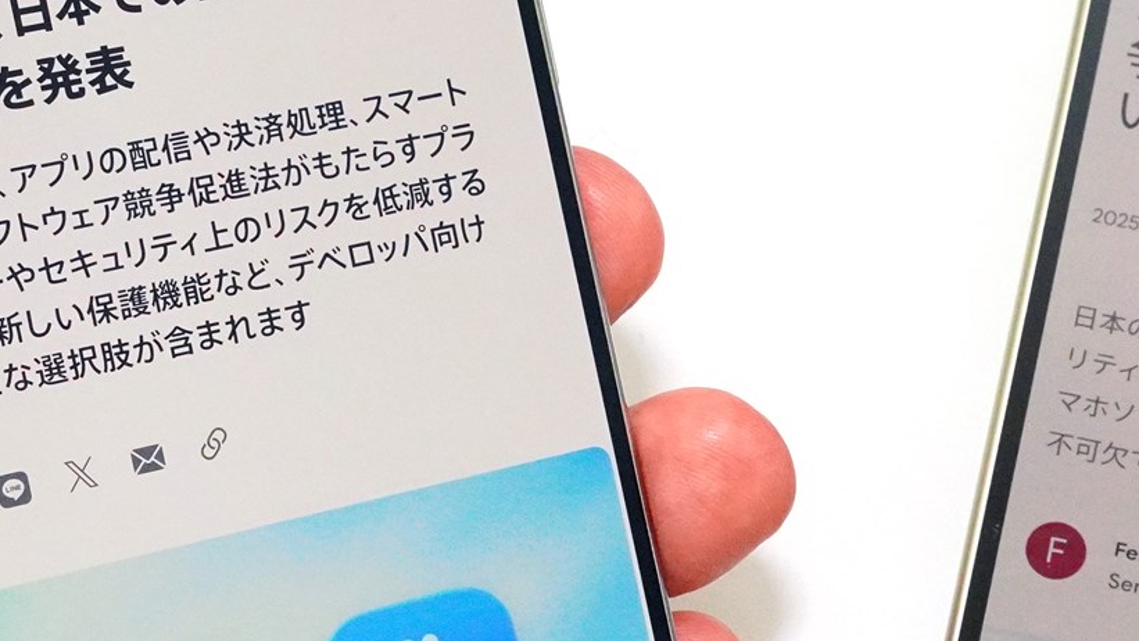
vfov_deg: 10.0
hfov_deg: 17.7
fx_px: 3650
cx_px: 748
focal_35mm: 121
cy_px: 349
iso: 3200
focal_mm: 32.9
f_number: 13
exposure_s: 1/100
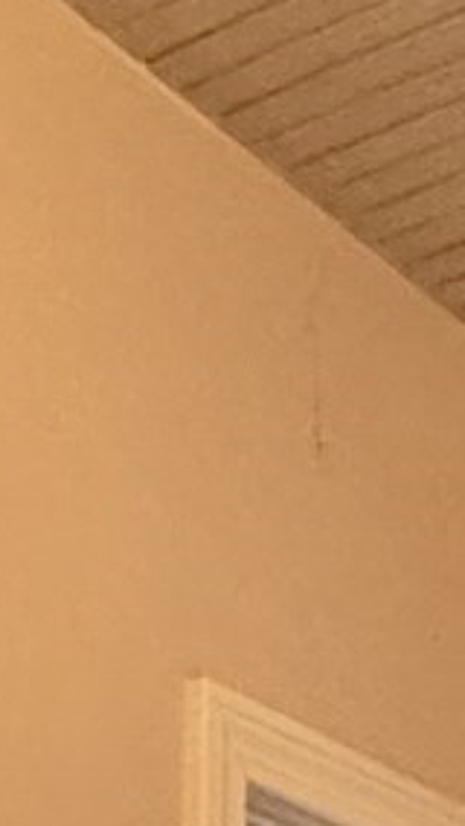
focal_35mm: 110
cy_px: 1632
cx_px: 517
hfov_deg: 10.9
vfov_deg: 15.6
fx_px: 2408
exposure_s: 1/60
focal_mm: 2.22
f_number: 2.2
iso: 320
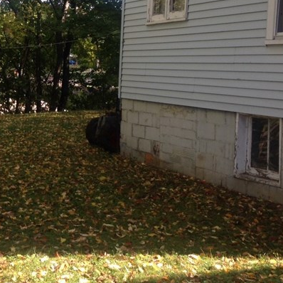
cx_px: 1
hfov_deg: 22.2
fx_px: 694
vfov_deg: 22.9
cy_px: 83
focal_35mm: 75
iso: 50
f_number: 2.4
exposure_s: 1/249
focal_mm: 4.12
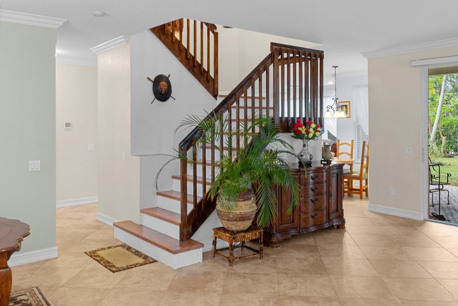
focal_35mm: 30
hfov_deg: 61.9
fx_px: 382
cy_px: 153
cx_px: 229
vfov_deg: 43.6
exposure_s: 1.6
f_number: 8
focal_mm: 20
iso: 100
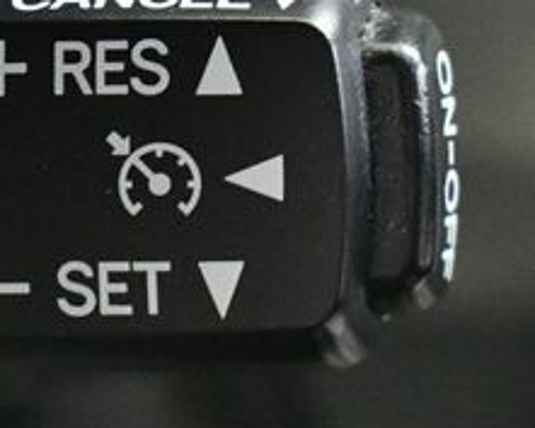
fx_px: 3881
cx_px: 128
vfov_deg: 6.3
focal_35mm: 245
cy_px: 111
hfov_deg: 7.9
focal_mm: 45
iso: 12800
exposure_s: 1/50
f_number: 5
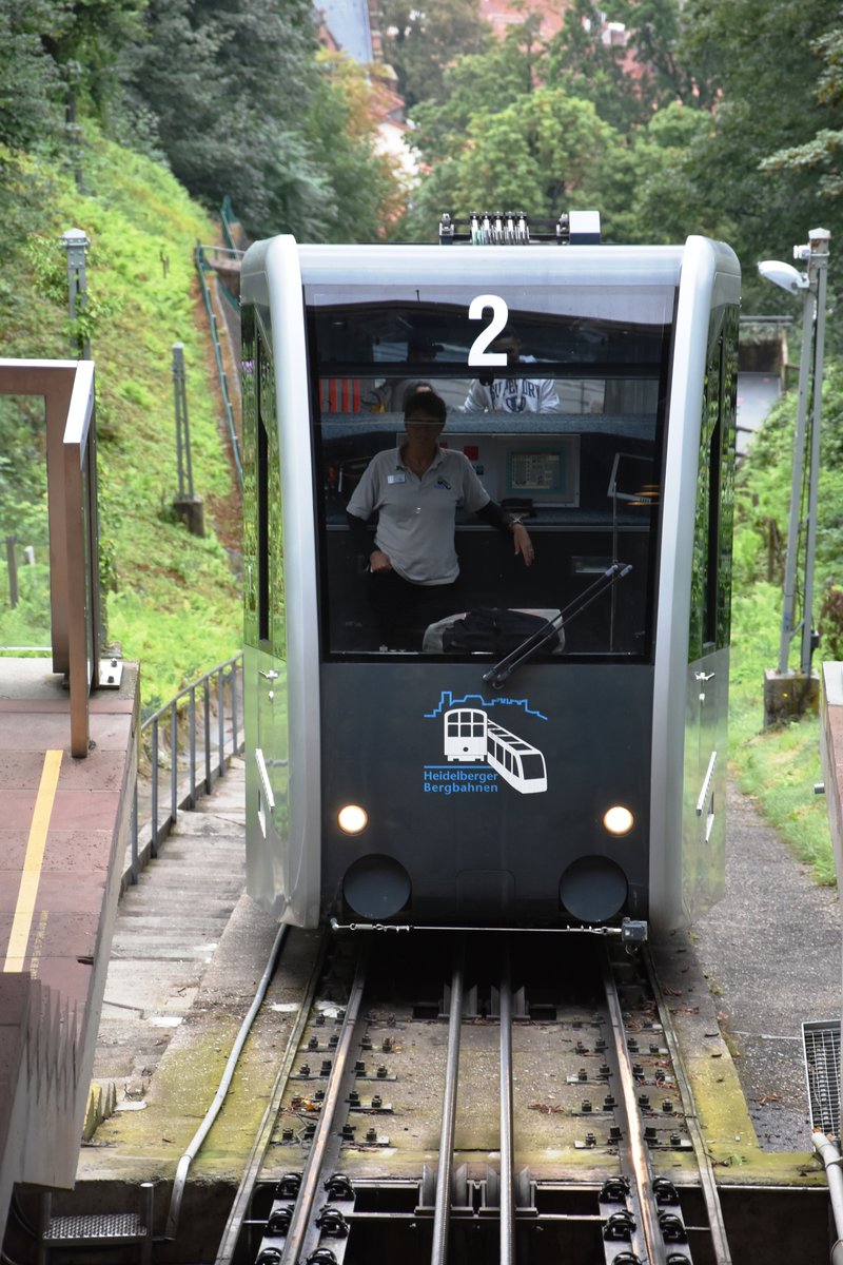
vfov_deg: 13.0
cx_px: 422
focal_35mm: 158
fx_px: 5532
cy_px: 632
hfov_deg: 8.7
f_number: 5.6
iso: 800
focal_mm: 105
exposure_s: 1/320
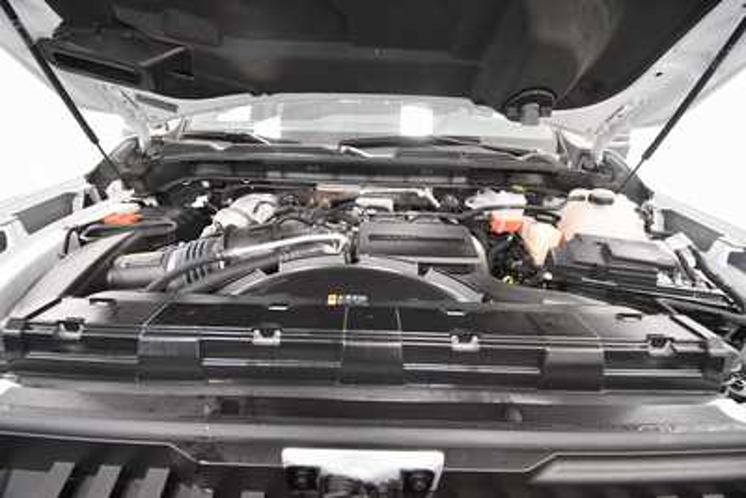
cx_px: 373
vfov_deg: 77.4
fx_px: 311
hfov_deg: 100.4
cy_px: 249
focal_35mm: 15
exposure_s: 1/125
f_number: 4.5
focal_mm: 10
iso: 2800
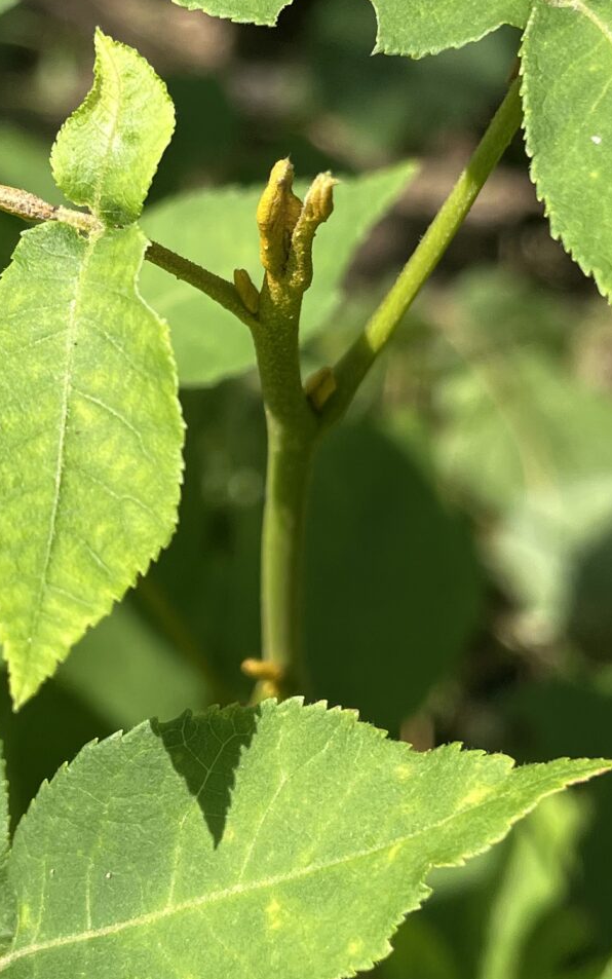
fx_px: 1974
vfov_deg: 27.7
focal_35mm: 74
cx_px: 240
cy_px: 337
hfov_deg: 17.6
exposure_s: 1/1855
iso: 32
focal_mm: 4.2
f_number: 1.6
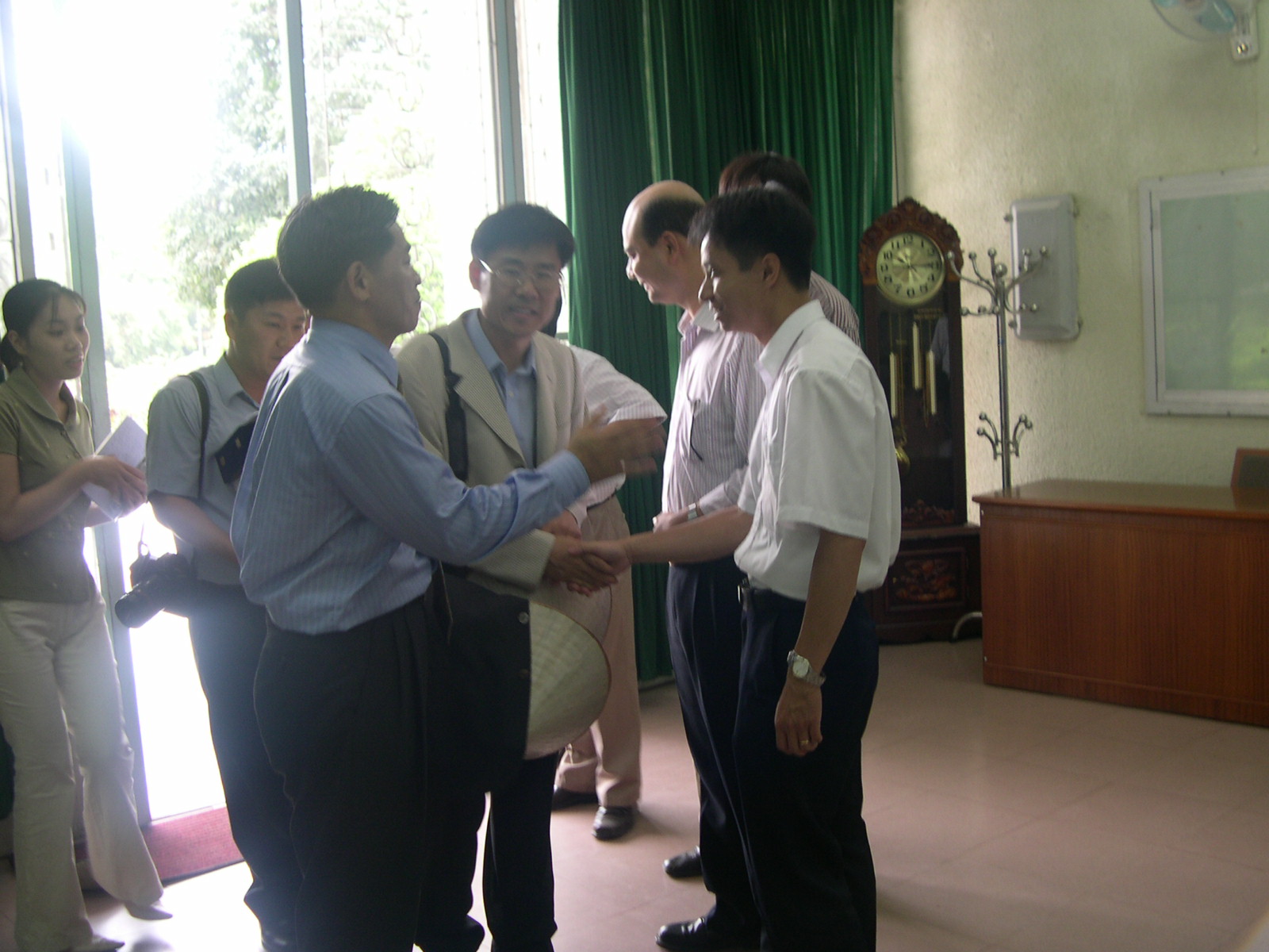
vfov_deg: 37.7
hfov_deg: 49.0
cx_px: 634
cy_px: 476
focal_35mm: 38
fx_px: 1393
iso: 100
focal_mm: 8
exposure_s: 1/31.3
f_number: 2.8
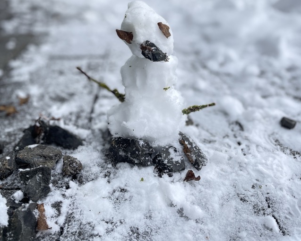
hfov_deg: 52.9
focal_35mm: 34
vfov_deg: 42.9
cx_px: 151
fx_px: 303
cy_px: 88
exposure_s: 1/121
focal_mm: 4.2
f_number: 1.6
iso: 40
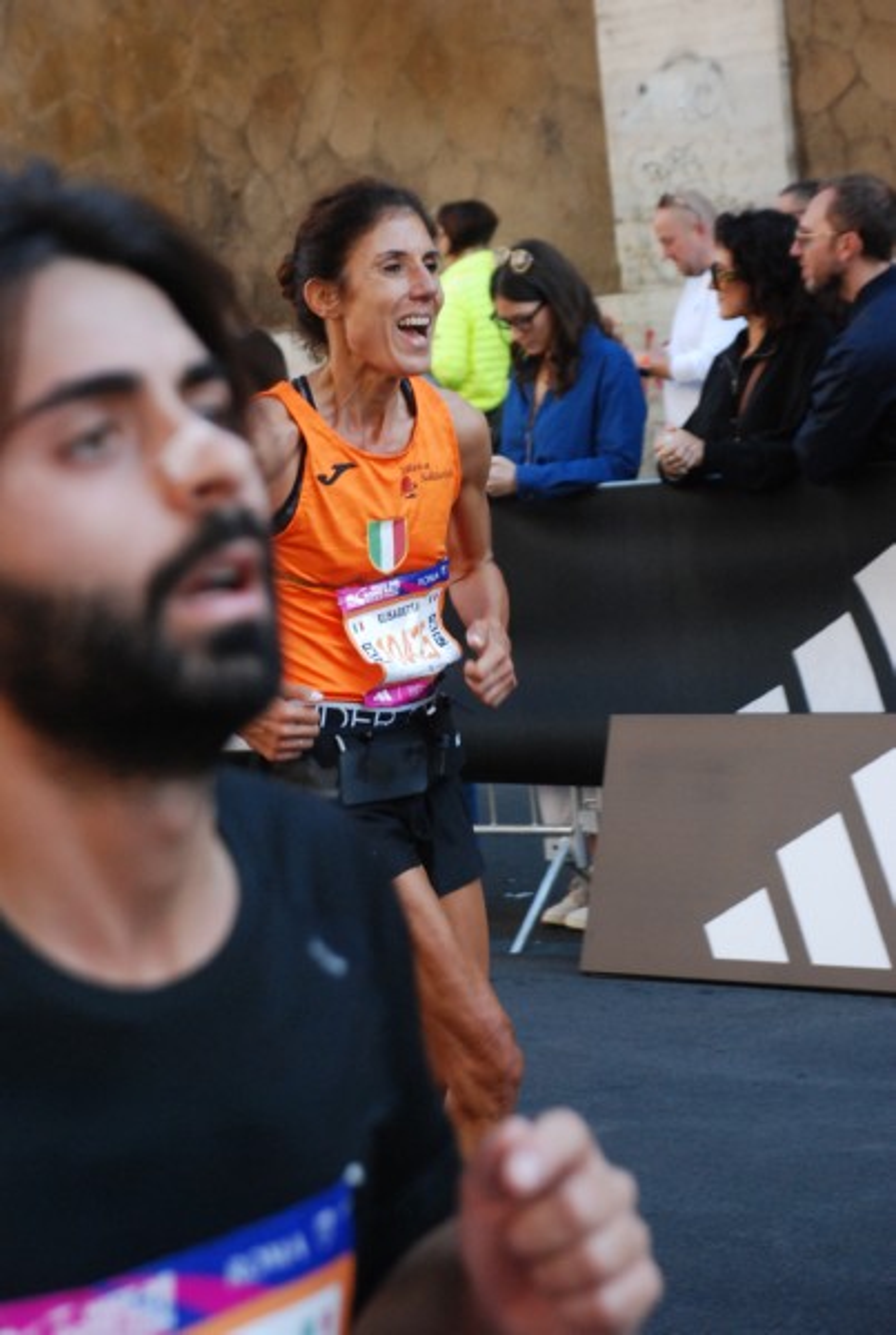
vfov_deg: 19.4
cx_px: 448
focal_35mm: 105
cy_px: 668
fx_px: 3900
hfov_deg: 13.1
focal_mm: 70
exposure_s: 1/500
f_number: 5.6
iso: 1000
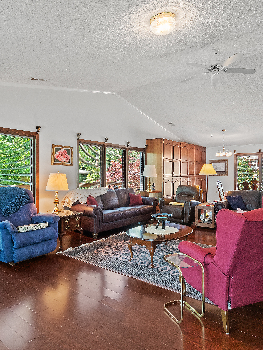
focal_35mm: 22
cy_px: 172
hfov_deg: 61.1
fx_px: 223
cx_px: 137
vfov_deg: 76.4
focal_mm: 8
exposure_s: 1/10
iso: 400
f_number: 5.6
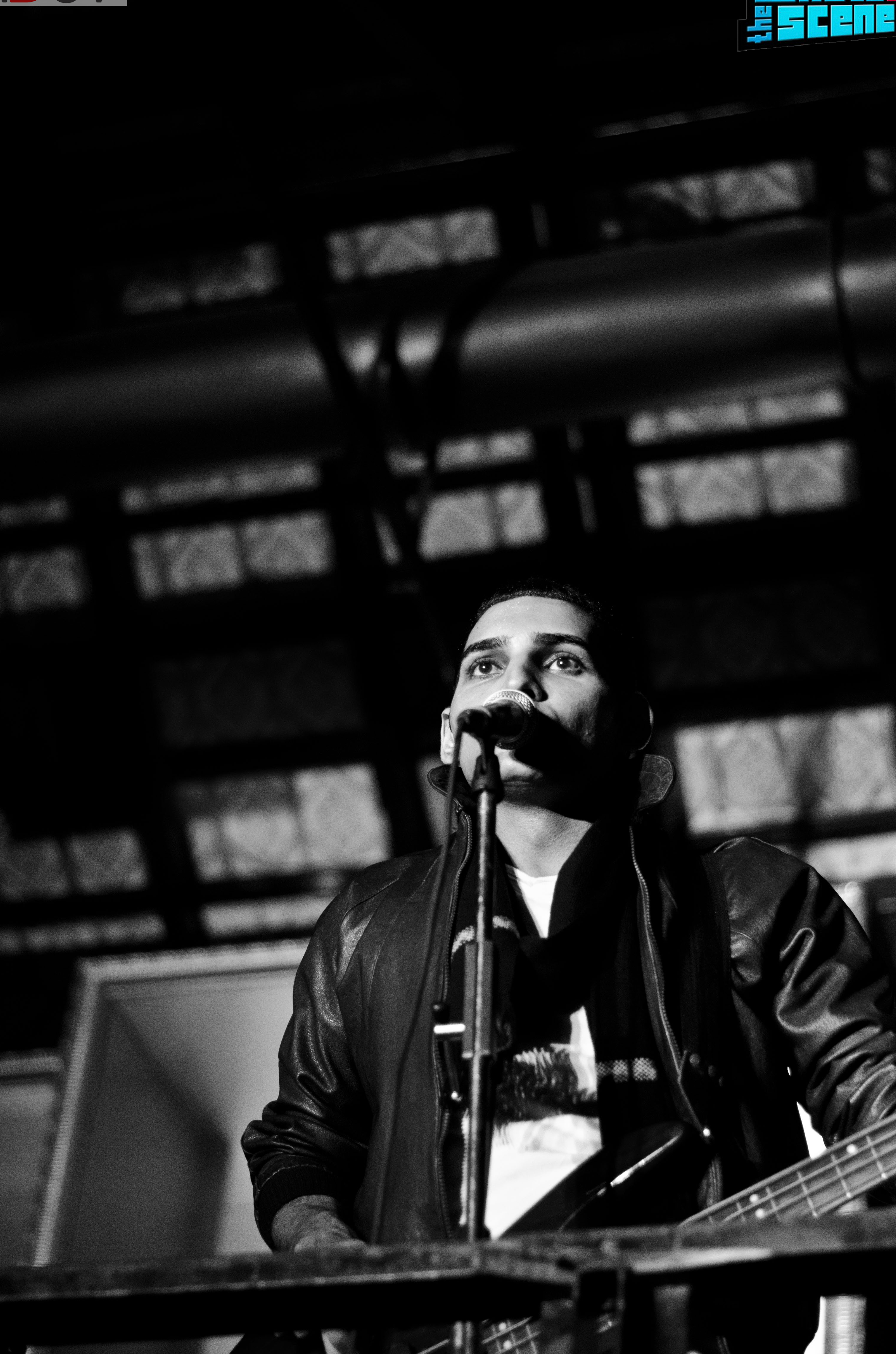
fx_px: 3038
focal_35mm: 81
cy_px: 681
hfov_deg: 16.8
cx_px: 443
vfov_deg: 25.1
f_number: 1.8
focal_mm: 50
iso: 1000
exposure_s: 1/60
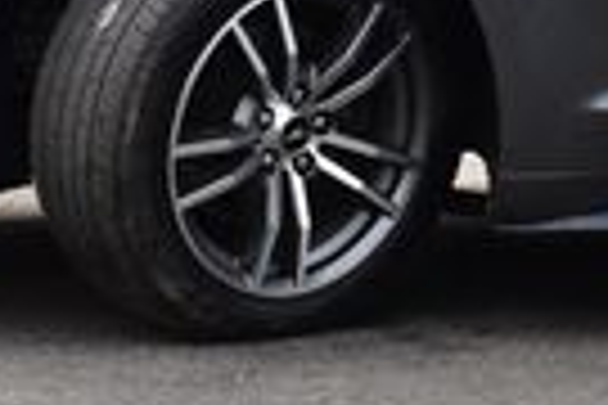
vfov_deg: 6.6
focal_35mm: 206
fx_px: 3485
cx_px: 1022
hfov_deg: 9.6
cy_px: 94
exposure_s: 1/200
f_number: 10
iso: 400
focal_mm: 29
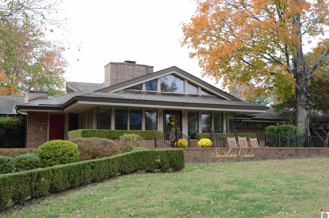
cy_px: 109
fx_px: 356
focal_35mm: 39
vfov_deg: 34.1
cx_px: 164
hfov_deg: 49.6
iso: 500
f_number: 8
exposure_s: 1/400
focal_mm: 26
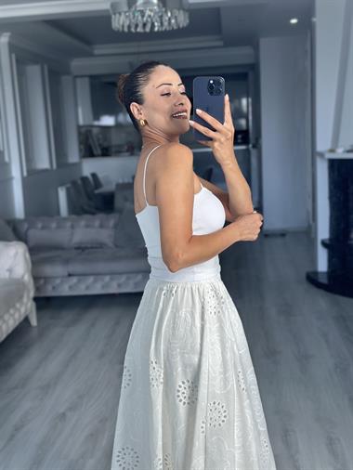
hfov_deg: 30.3
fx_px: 652
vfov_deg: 39.6
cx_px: 176
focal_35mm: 48
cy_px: 235
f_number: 1.78
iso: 80
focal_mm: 6.86
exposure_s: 1/135
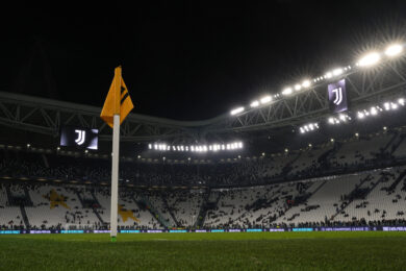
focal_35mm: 35
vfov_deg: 37.9
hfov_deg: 54.4
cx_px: 203
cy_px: 136
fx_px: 395
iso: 500
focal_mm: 35
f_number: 16
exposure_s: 1/25
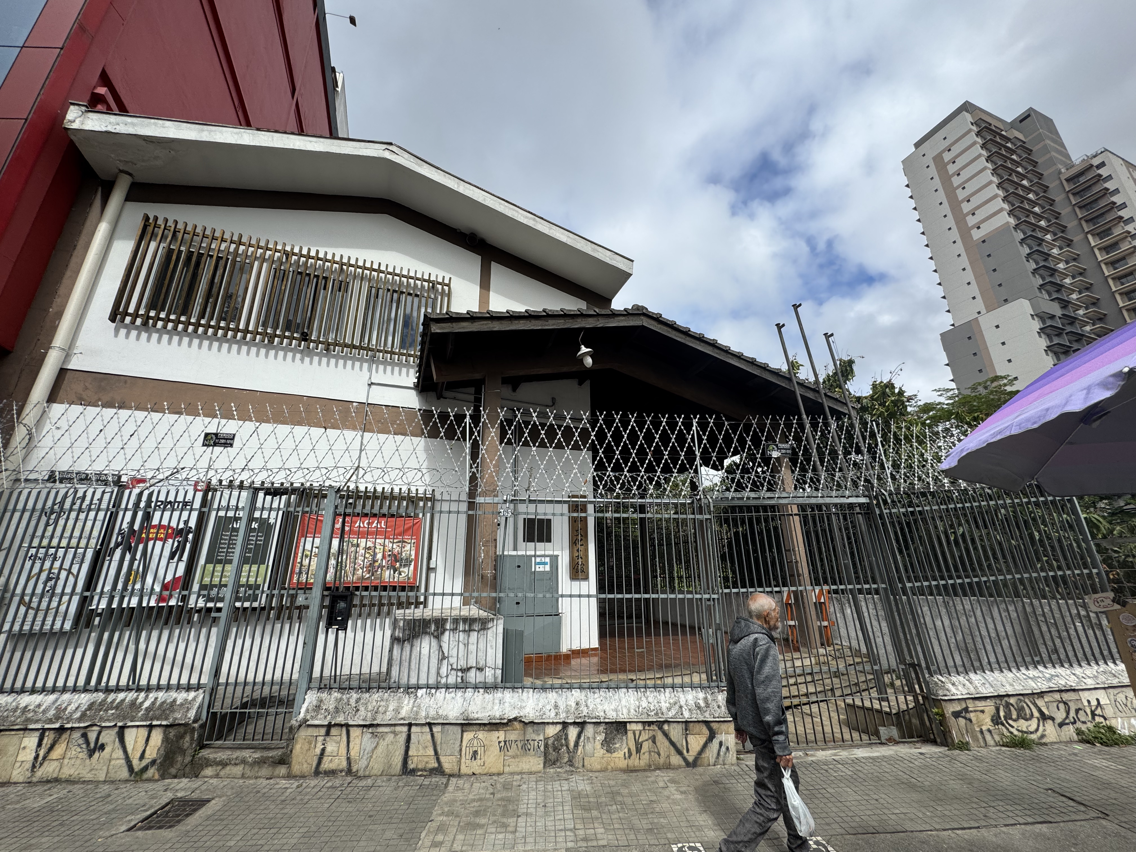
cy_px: 426
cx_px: 568
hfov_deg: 102.1
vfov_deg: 85.7
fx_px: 459
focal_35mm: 14
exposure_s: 1/1370
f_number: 2.2
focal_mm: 2.22
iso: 40
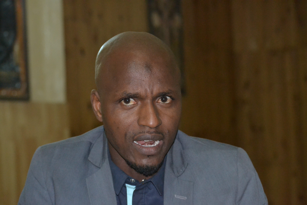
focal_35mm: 82
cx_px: 154
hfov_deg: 24.6
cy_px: 102
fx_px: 703
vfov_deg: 16.6
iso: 3200
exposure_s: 1/60
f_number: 4
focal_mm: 55
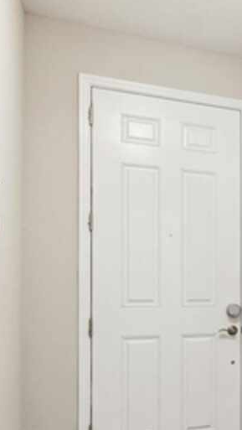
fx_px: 536
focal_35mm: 47
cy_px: 299
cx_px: 394
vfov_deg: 42.9
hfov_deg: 20.5
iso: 400
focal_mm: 18
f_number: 8
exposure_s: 1/6
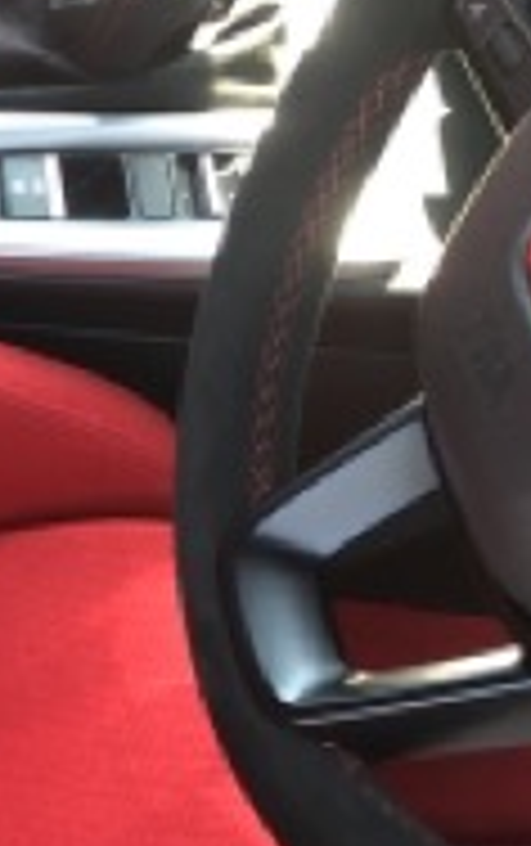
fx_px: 2331
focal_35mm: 101
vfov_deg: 20.5
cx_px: -274
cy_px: 513
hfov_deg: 12.3
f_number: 1.8
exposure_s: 1/30
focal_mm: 3.99
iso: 25
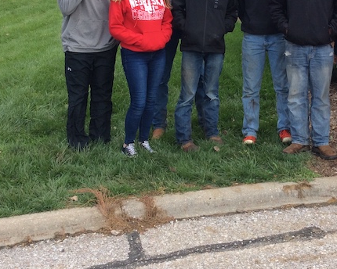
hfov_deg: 32.3
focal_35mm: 58
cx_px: 216
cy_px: 73
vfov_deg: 26.0
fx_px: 578
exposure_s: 1/561
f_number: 2.4
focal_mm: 3.3
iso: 32
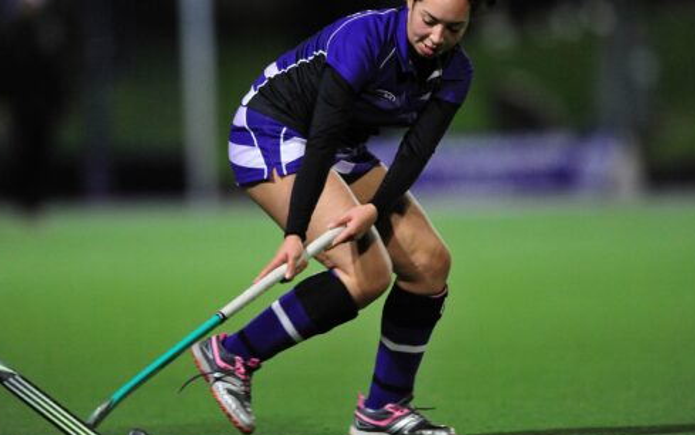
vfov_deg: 2.8
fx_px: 9038
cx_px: 362
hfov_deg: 4.4
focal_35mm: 477
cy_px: 180
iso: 6400
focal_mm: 400
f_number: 2.8
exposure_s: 1/400
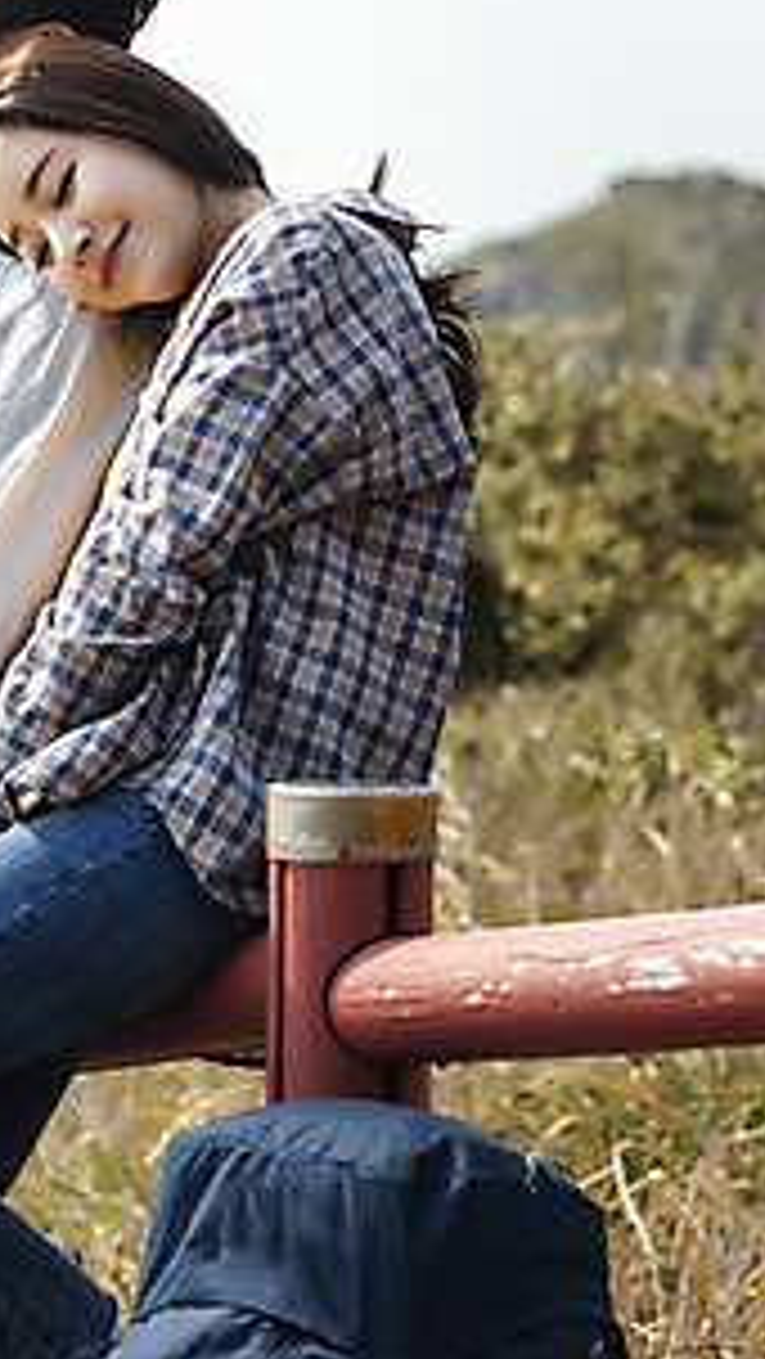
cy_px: 472
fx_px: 4866
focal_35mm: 135
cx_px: 389
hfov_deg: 9.0
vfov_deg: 15.9
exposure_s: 1/2500
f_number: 2.8
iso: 100
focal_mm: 65
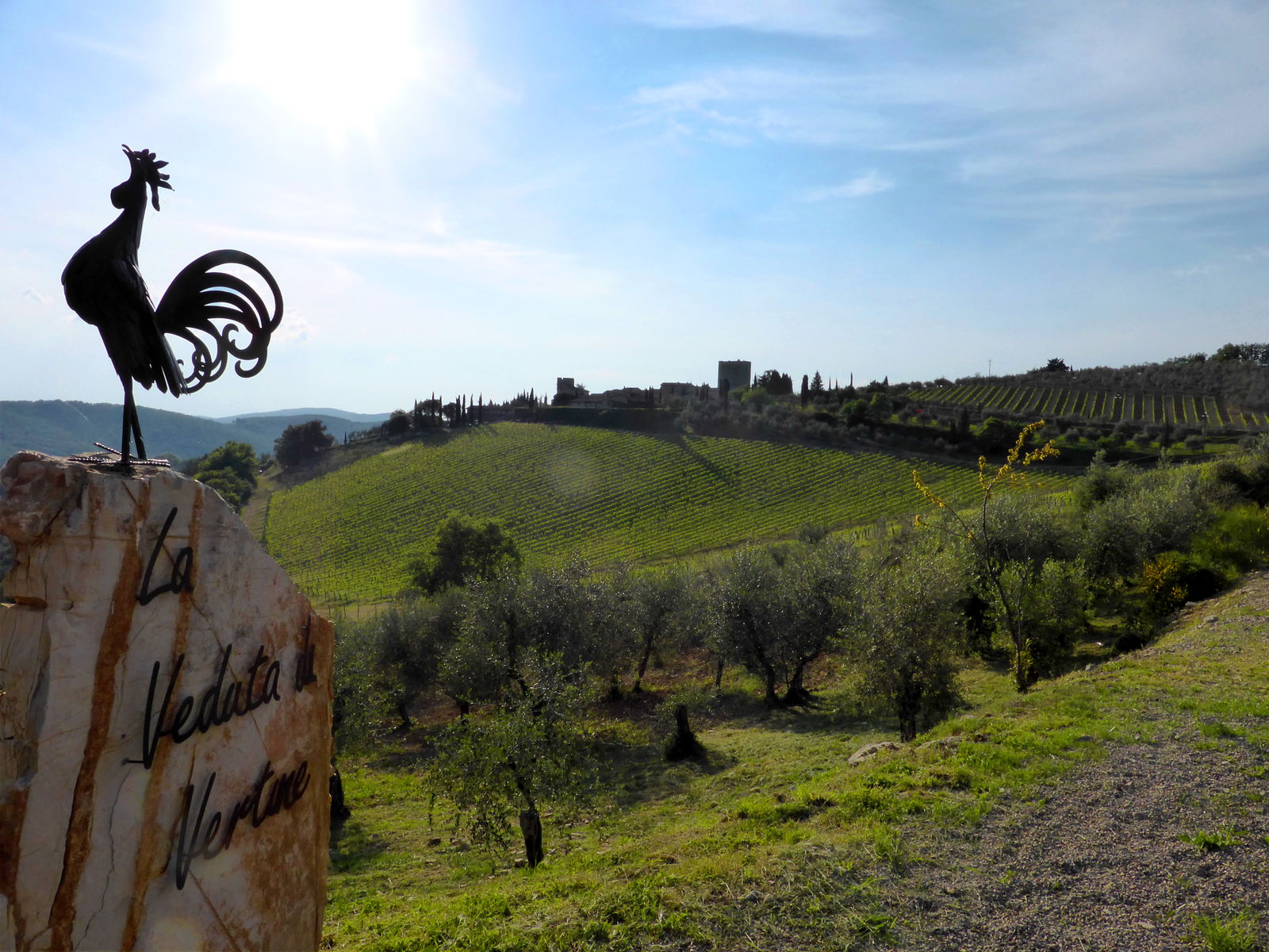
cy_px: 476
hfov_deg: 71.6
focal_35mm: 24
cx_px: 634
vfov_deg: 56.8
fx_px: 880
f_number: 6.3
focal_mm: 4.3
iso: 200
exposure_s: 1/1300
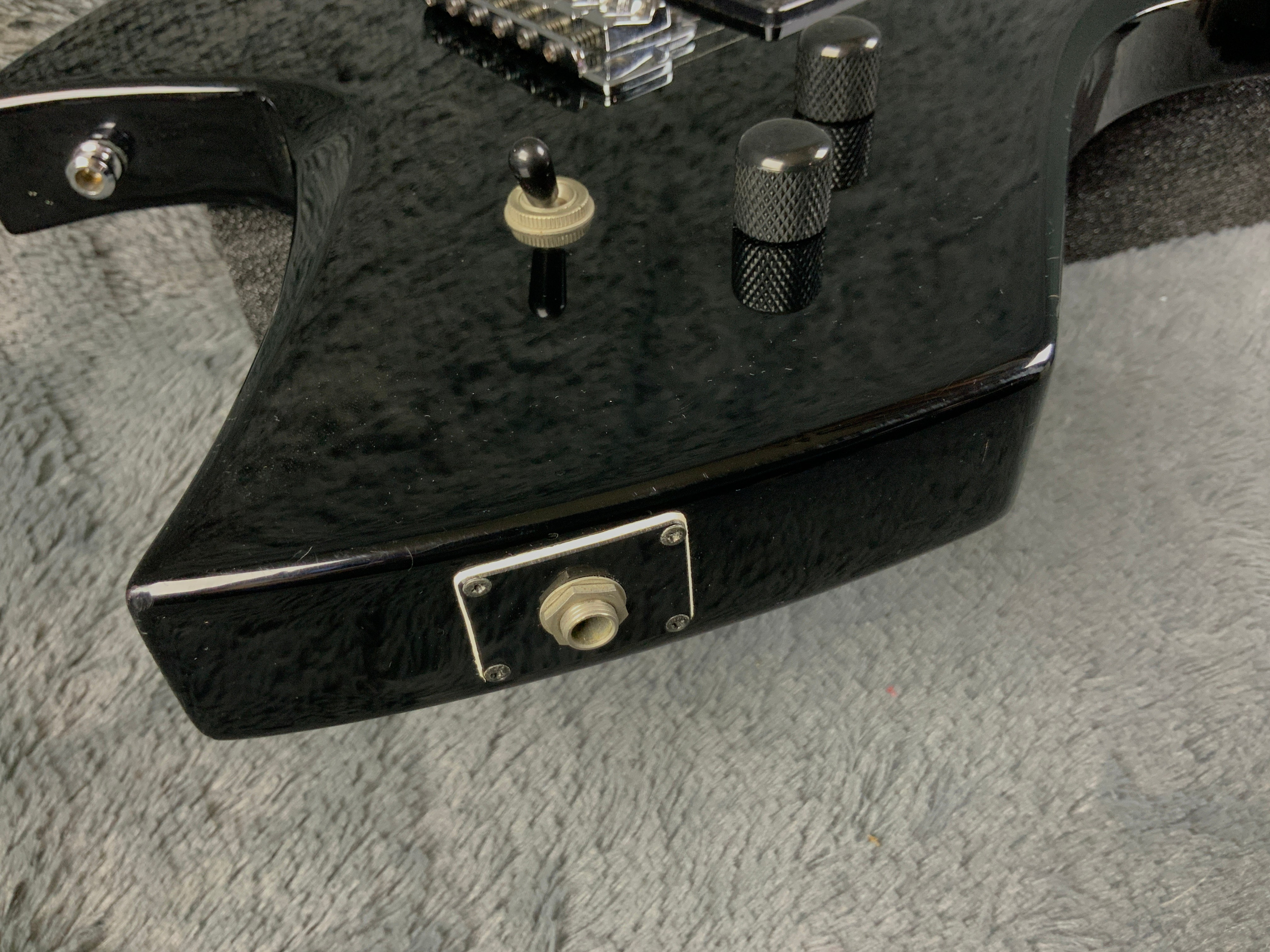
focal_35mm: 29
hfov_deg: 61.7
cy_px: 476
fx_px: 1064
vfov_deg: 48.2
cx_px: 635
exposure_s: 1/60
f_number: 1.8
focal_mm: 3
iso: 200
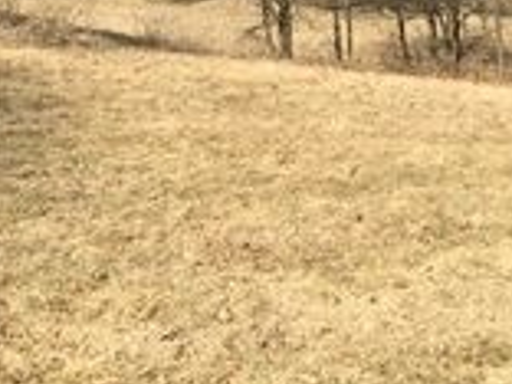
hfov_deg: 21.0
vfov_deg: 15.3
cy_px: -87
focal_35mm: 93
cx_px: 154
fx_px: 1376
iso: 25
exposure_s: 1/1876
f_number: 2.2
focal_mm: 4.15
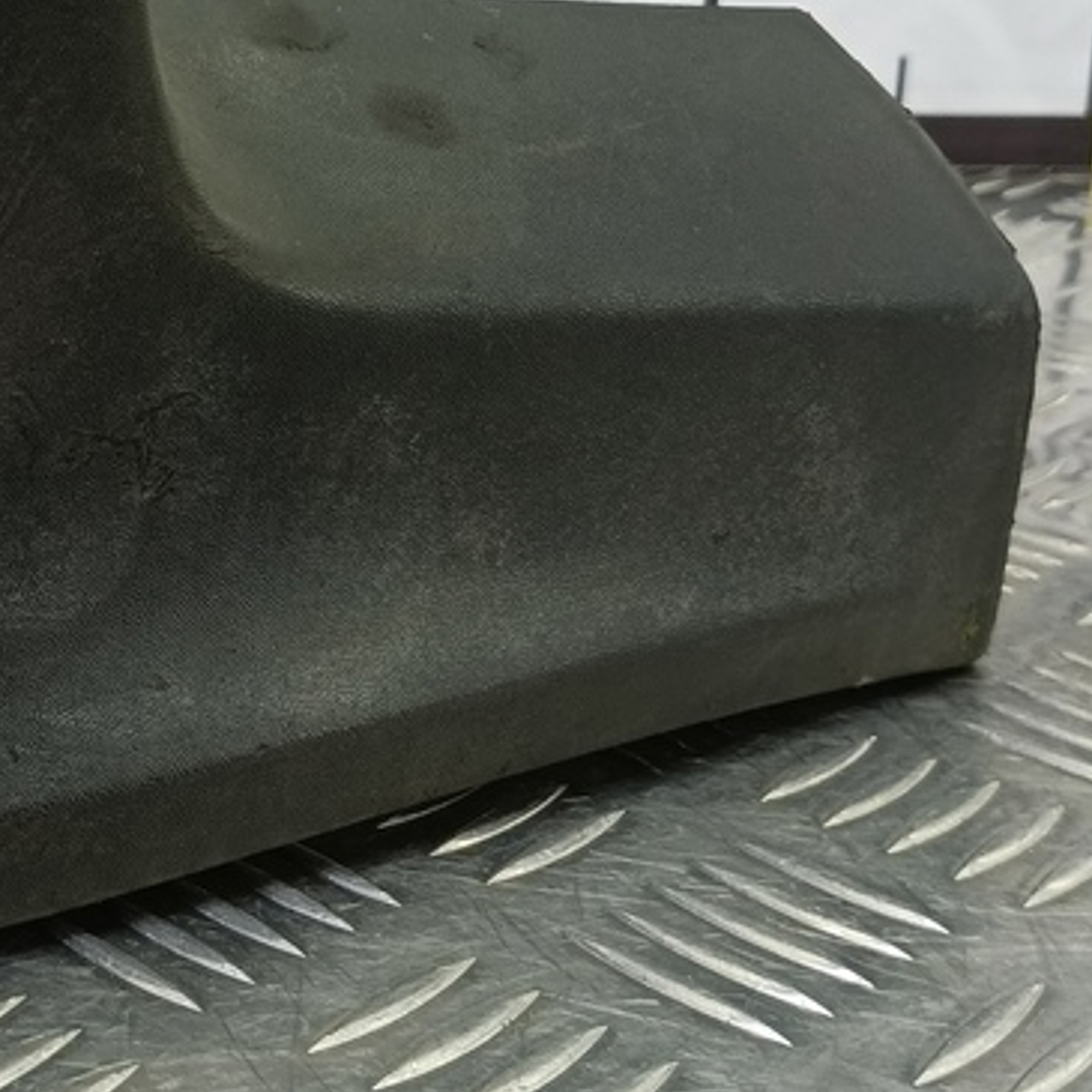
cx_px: -54
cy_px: 353
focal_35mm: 57
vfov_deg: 29.8
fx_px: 2034
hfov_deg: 27.9
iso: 145
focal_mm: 4.11
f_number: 1.6
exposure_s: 1/50
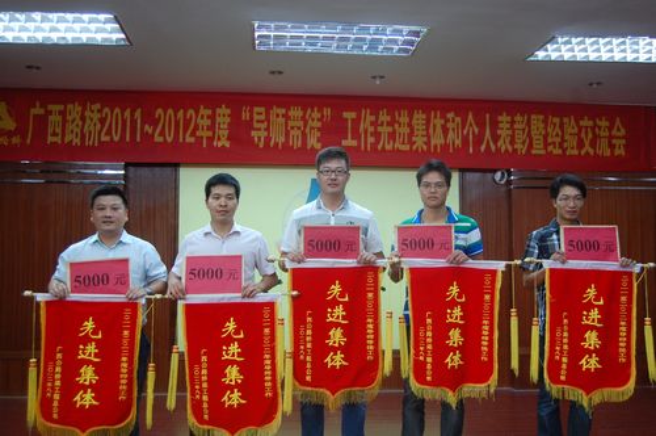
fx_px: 710
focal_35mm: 39
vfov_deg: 34.1
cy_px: 218
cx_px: 328
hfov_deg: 49.6
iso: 720
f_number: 4
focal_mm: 26
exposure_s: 1/30
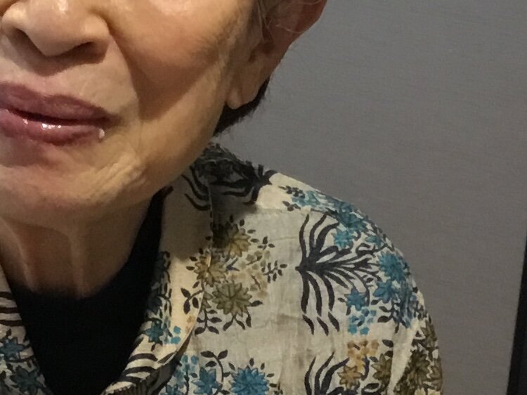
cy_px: 489
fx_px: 2055
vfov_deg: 10.8
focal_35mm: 135
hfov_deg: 14.6
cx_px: 236
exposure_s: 1/30
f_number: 2.4
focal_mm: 3.3
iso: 100
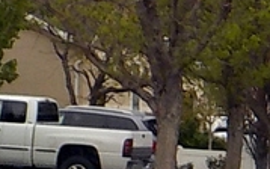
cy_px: -133
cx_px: 490
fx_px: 2216
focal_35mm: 301
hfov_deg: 6.8
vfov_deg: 4.3
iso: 125
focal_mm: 6.4
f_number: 4.2
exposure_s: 1/125
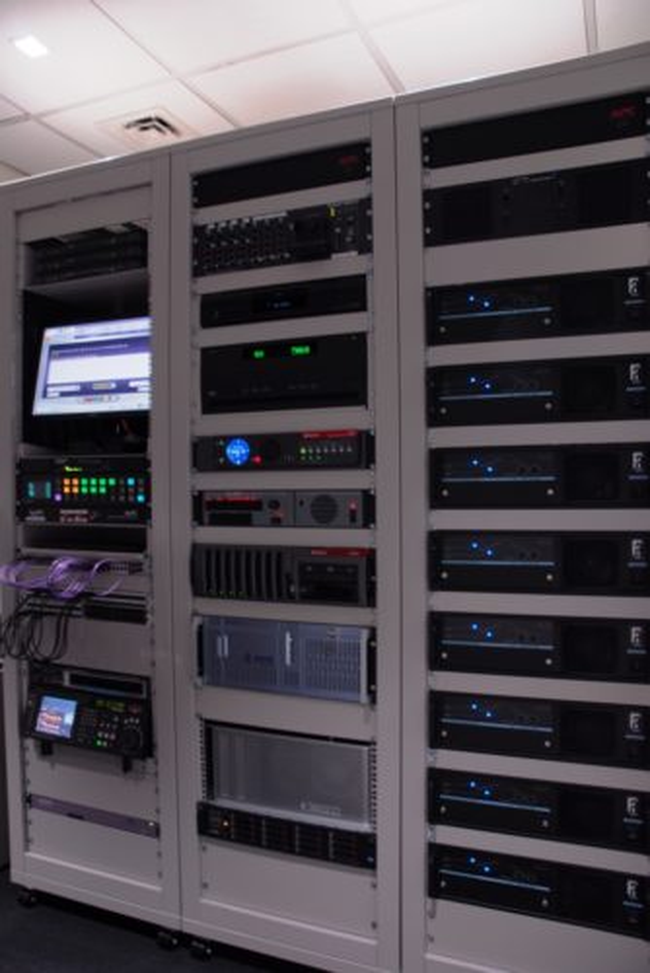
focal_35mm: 27
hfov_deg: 48.0
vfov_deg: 67.4
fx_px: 730
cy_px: 486
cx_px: 325
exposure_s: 1/4
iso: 100
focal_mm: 18
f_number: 5
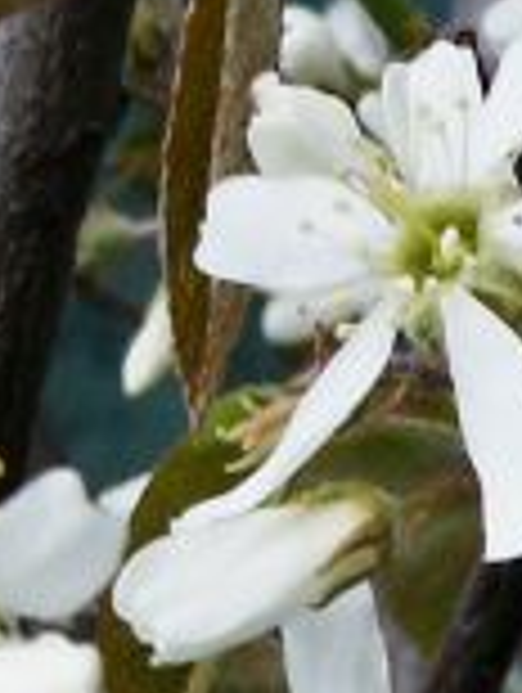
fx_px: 8101
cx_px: 1341
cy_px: 860
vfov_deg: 4.9
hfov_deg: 3.6
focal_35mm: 404
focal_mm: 15.5
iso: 64
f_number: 8
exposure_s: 1/125
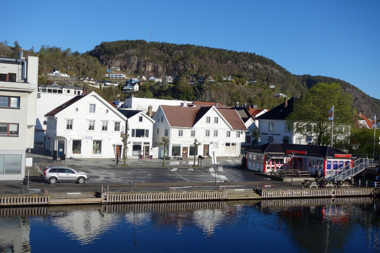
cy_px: 126
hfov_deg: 47.4
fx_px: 433
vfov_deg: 32.6
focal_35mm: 41
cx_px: 190
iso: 125
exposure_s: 1/640
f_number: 5.6
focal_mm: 15.1
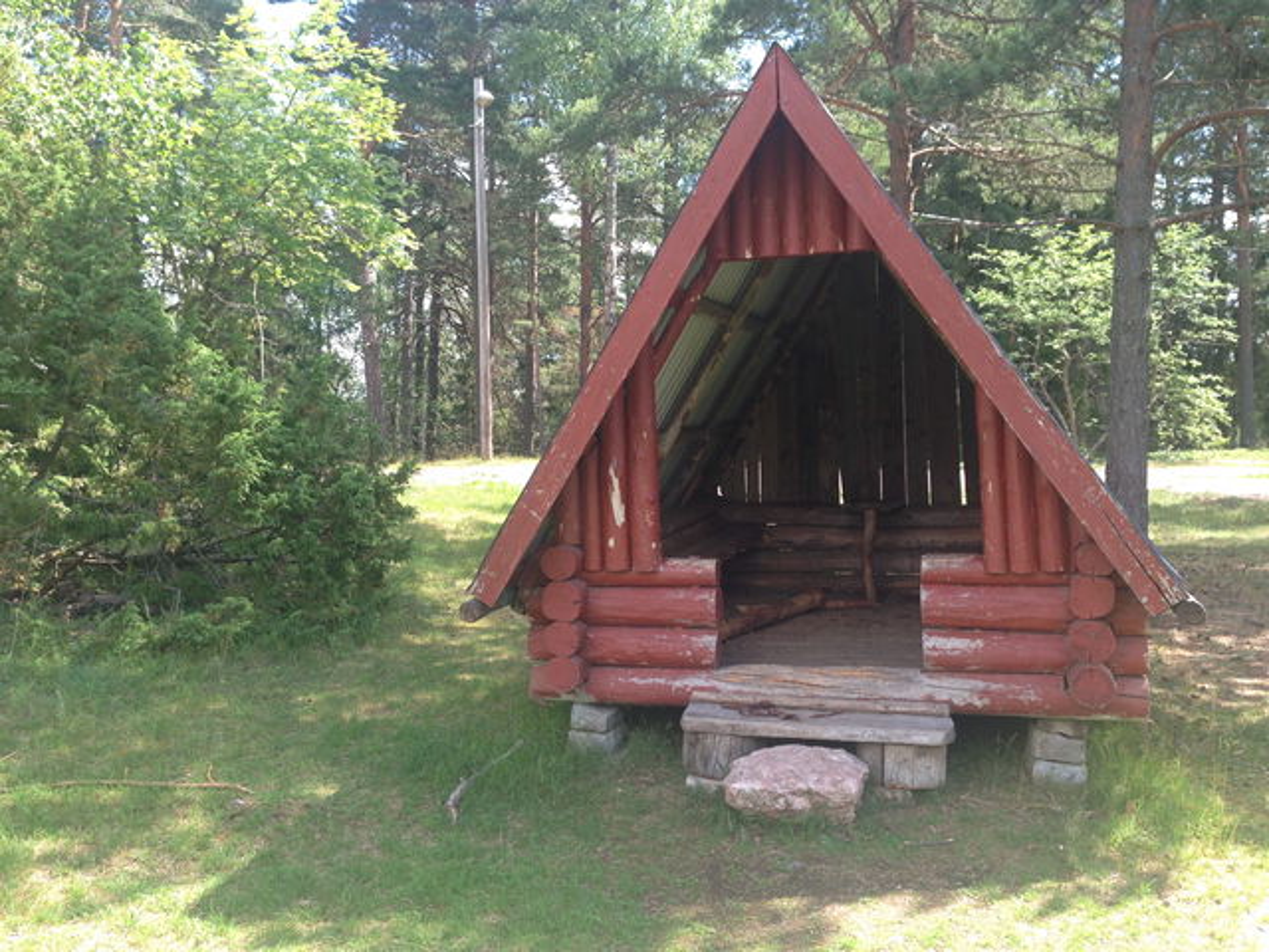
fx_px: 1210
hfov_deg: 55.4
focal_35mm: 33
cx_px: 634
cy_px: 476
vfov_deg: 42.9
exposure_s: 1/196
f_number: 2.4
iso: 50
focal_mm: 4.12
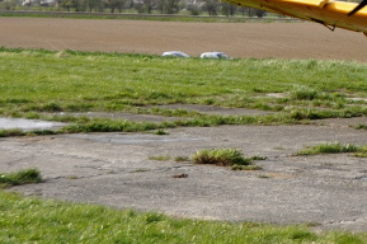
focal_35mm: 138
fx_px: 1405
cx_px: 565
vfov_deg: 9.9
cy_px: 20
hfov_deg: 13.9
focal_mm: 26
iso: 400
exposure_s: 1/1250
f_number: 5.6
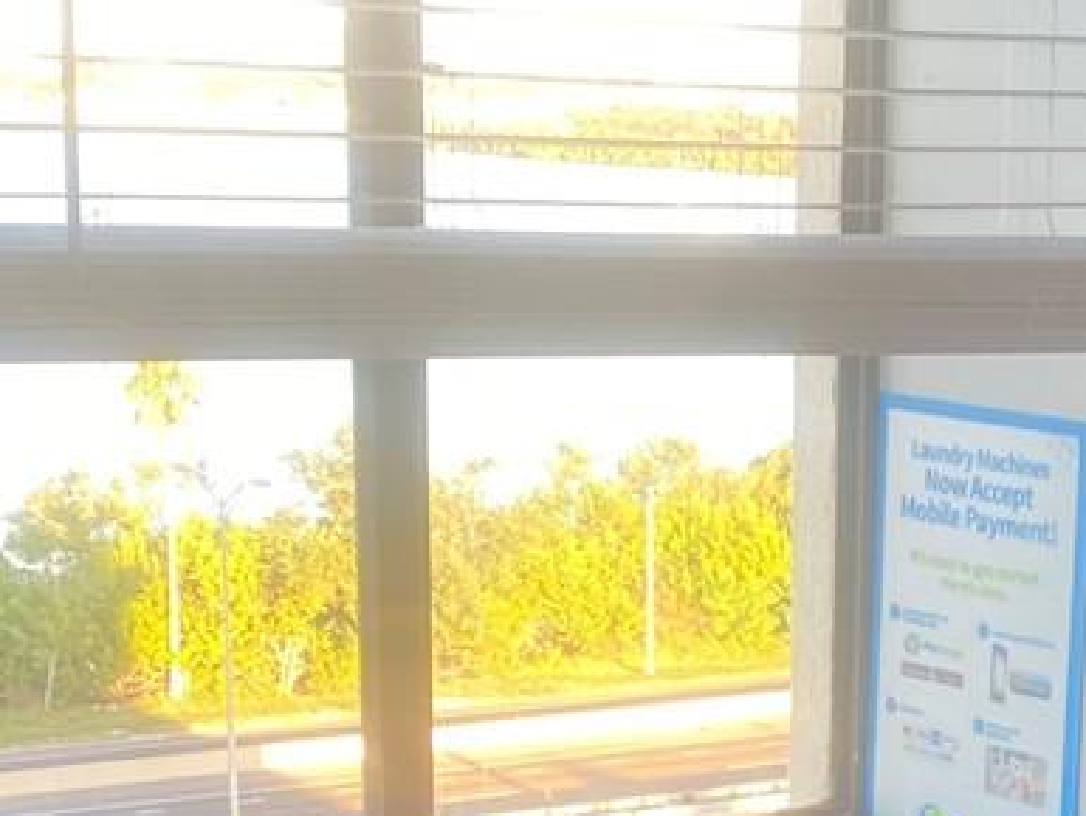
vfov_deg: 13.0
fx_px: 3389
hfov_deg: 17.9
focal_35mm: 108
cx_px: 1015
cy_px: 1194
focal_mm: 4.25
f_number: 1.8
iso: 64
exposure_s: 1/60
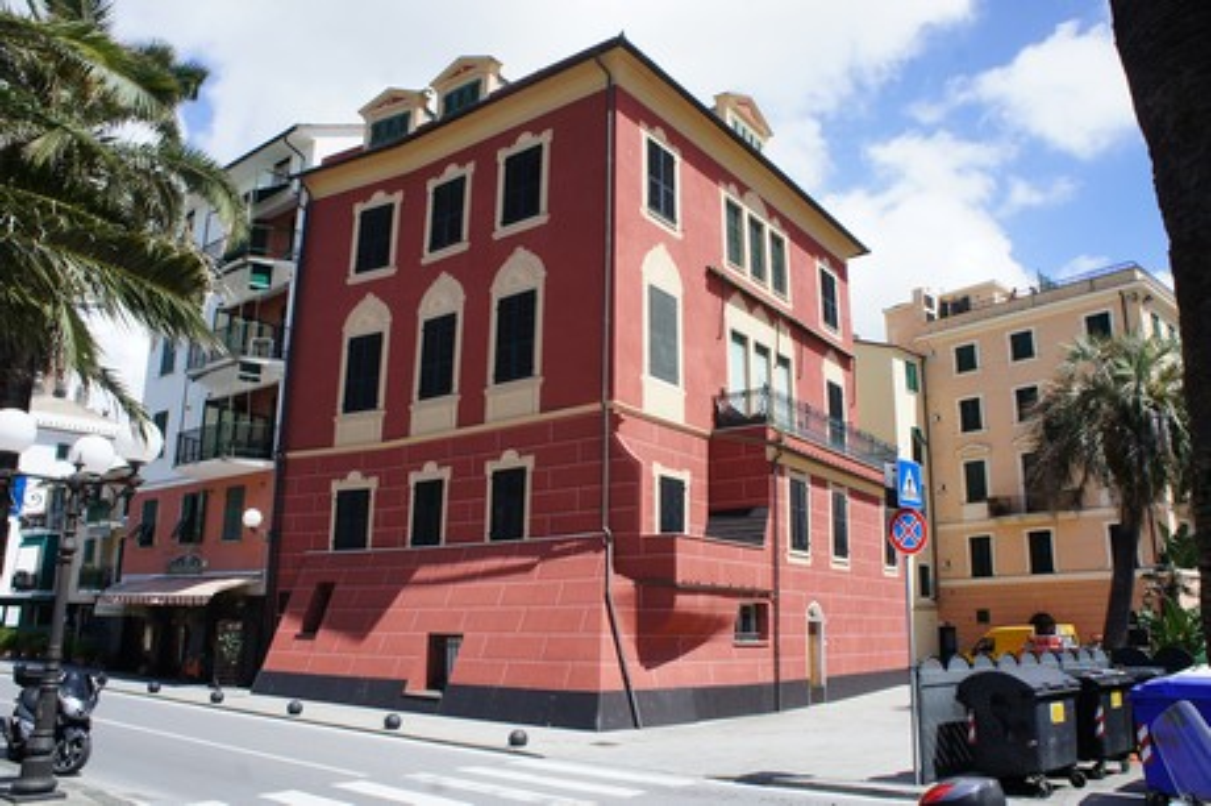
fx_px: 908
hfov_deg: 67.4
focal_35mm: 27
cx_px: 606
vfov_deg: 47.9
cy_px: 403
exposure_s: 1/160
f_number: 11
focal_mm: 18
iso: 200
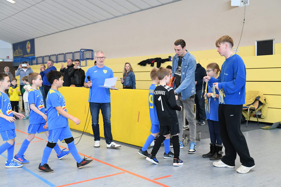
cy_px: 94
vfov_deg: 29.2
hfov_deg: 42.7
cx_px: 140
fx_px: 359
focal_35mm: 46
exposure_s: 1/640
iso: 5000
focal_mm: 46
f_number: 2.8
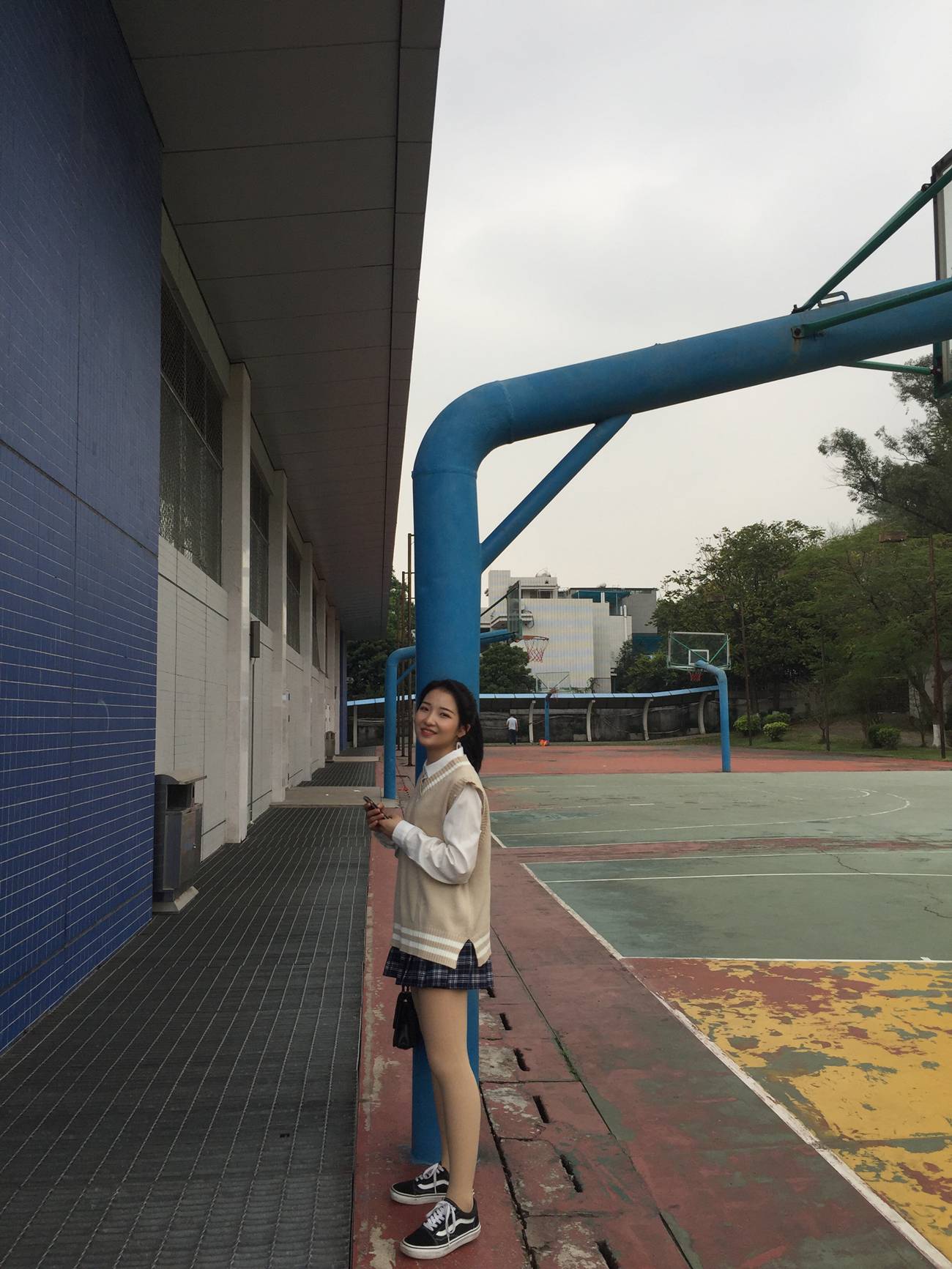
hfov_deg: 48.2
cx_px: 476
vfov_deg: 61.7
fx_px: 1063
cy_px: 634
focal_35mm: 29
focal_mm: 4.15
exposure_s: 1/1236
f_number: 2.2
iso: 32
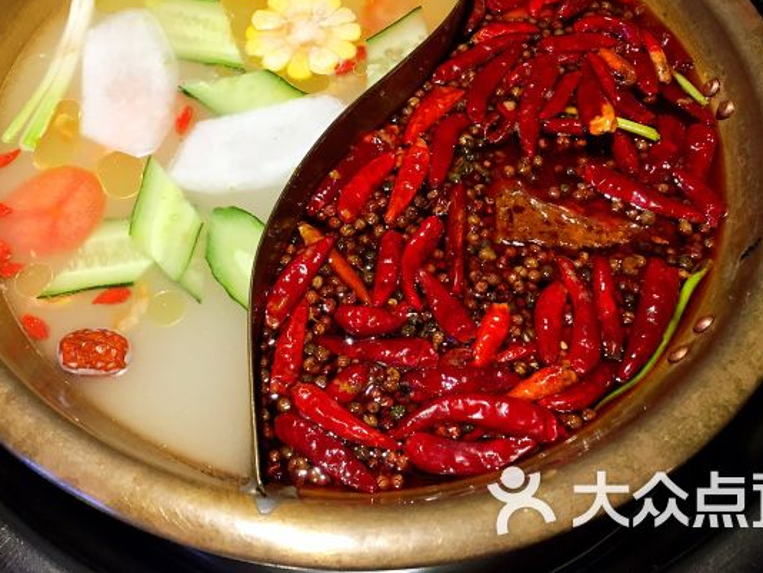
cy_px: 199
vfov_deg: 37.4
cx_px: 346
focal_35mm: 38
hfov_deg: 48.9
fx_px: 838
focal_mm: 4.15
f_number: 2.2
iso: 64
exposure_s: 1/33
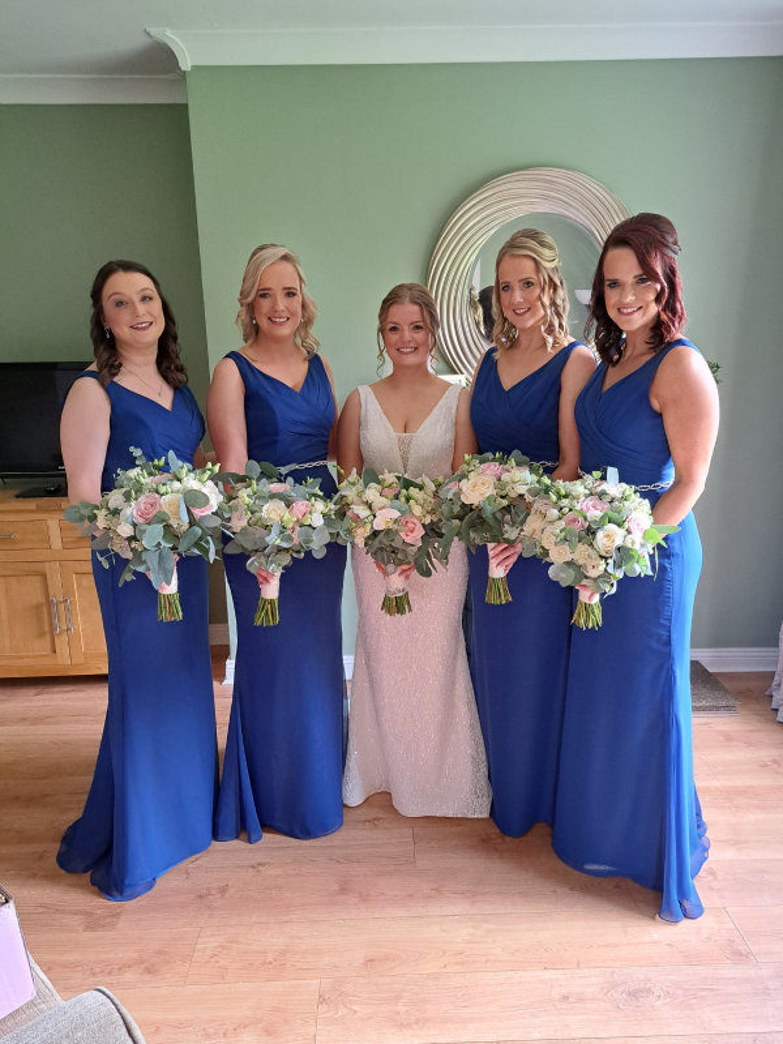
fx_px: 724
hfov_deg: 56.8
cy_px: 522
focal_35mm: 24
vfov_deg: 71.6
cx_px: 392
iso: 250
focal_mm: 5.2
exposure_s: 1/50
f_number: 1.8
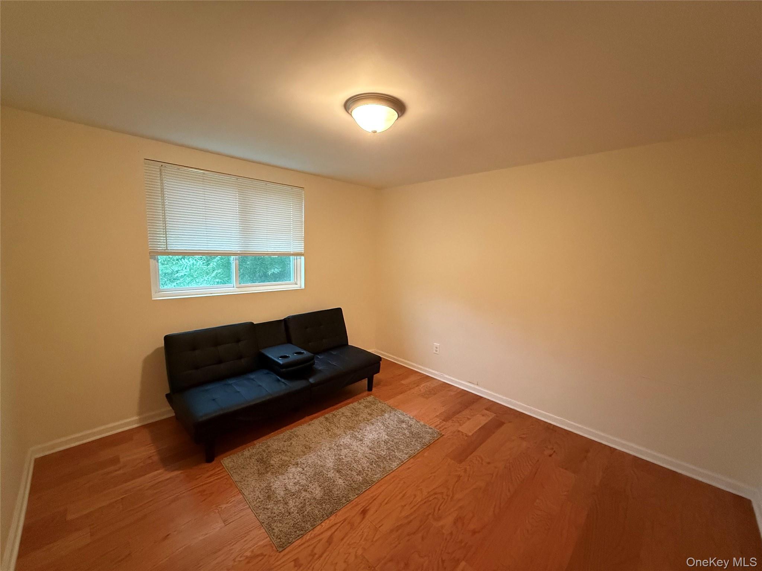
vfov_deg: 85.7
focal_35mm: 14
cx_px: 381
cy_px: 286
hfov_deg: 102.1
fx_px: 308
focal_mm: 2.22
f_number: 2.2
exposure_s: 1/60
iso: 1000
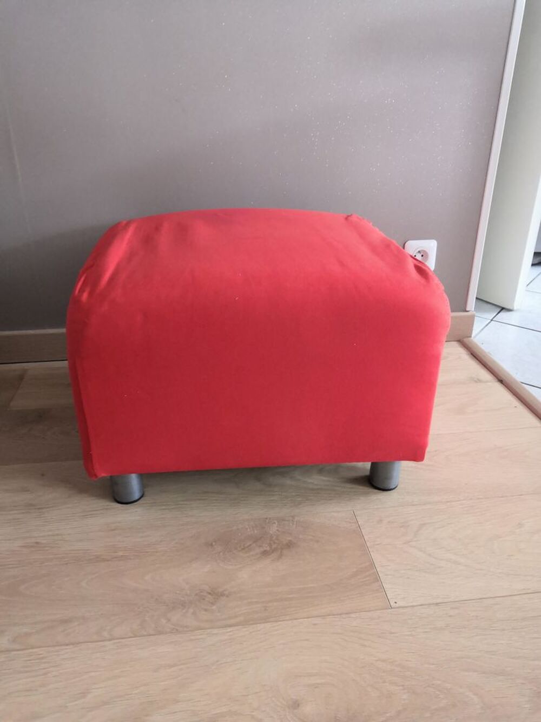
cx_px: 270
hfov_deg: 51.4
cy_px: 361
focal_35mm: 27
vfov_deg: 65.3
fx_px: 563
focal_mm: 3.95
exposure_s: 1/33.3
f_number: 1.8
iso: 500
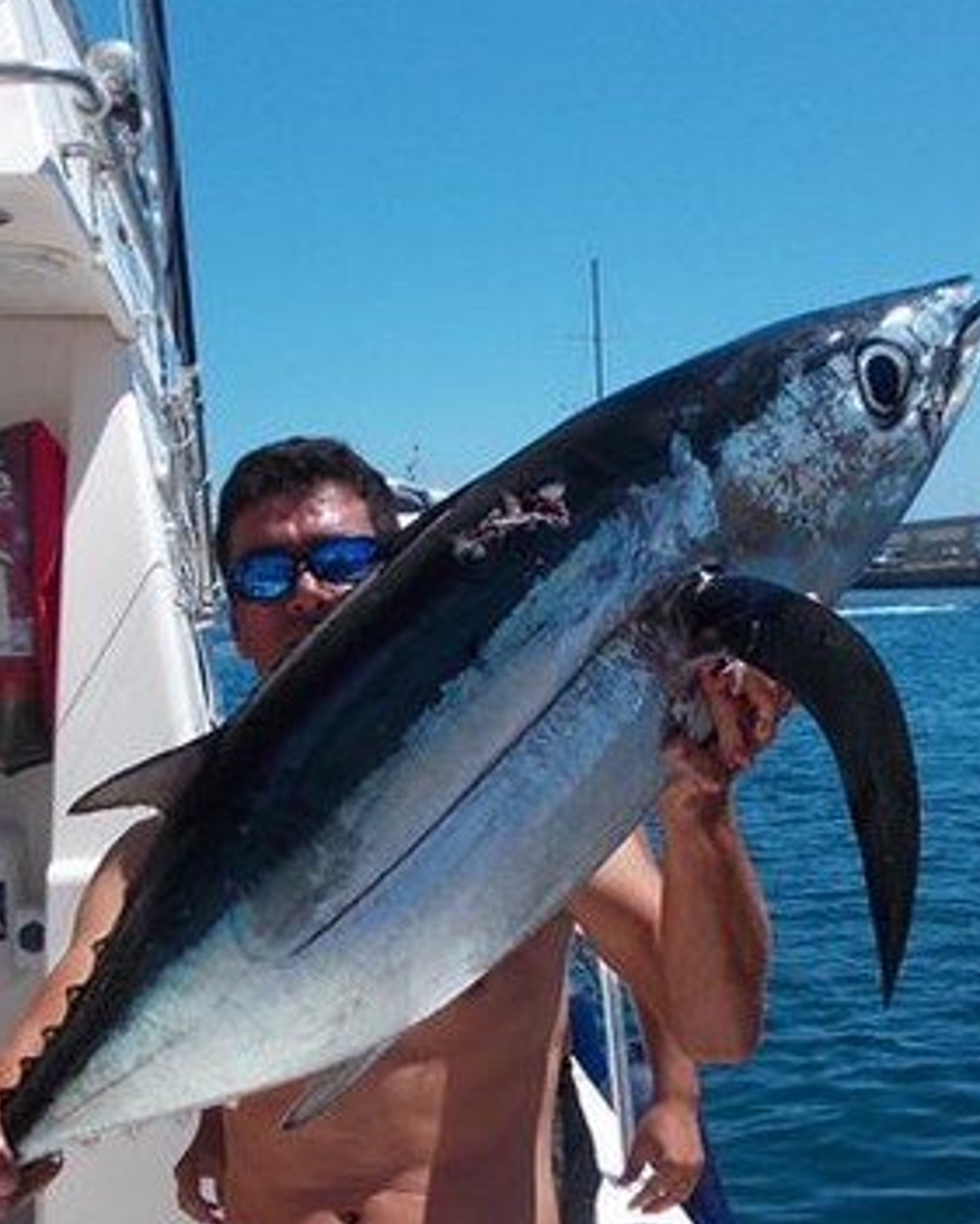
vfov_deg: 37.9
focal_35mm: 49
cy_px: 743
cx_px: 415
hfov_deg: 30.8
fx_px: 1776
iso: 80
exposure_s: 1/400
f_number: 5.4
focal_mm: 4
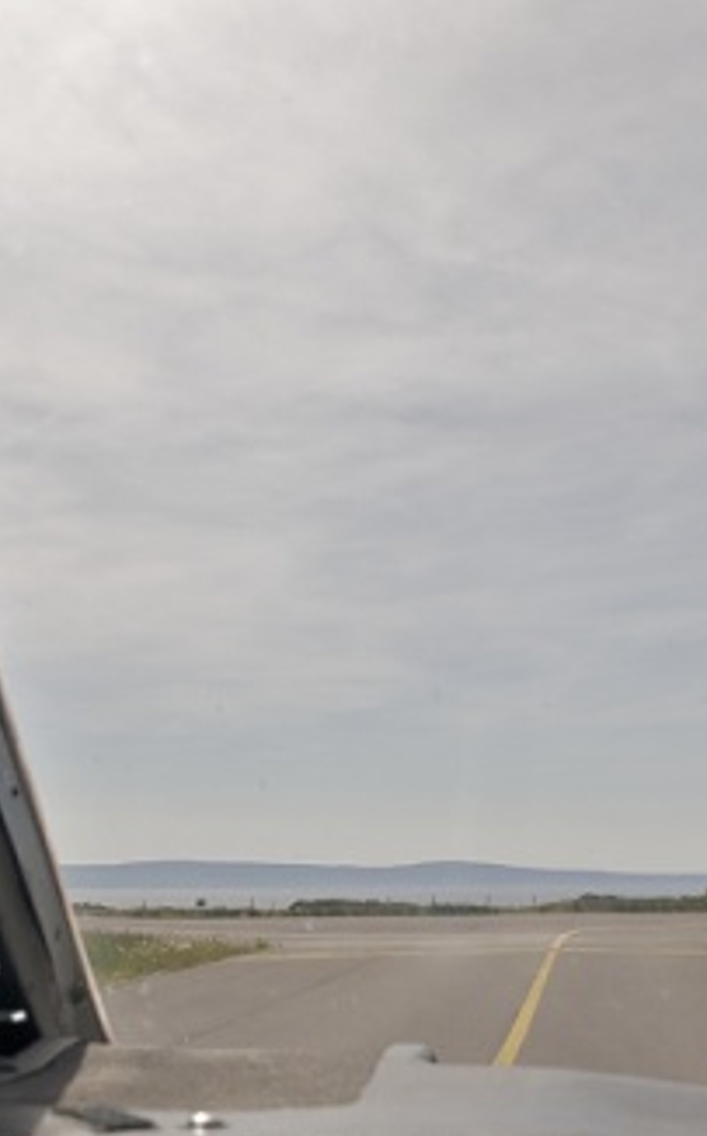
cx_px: 310
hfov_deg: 21.6
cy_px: 850
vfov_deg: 33.4
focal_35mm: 60
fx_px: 1855
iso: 200
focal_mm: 24
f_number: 9
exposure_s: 1/320
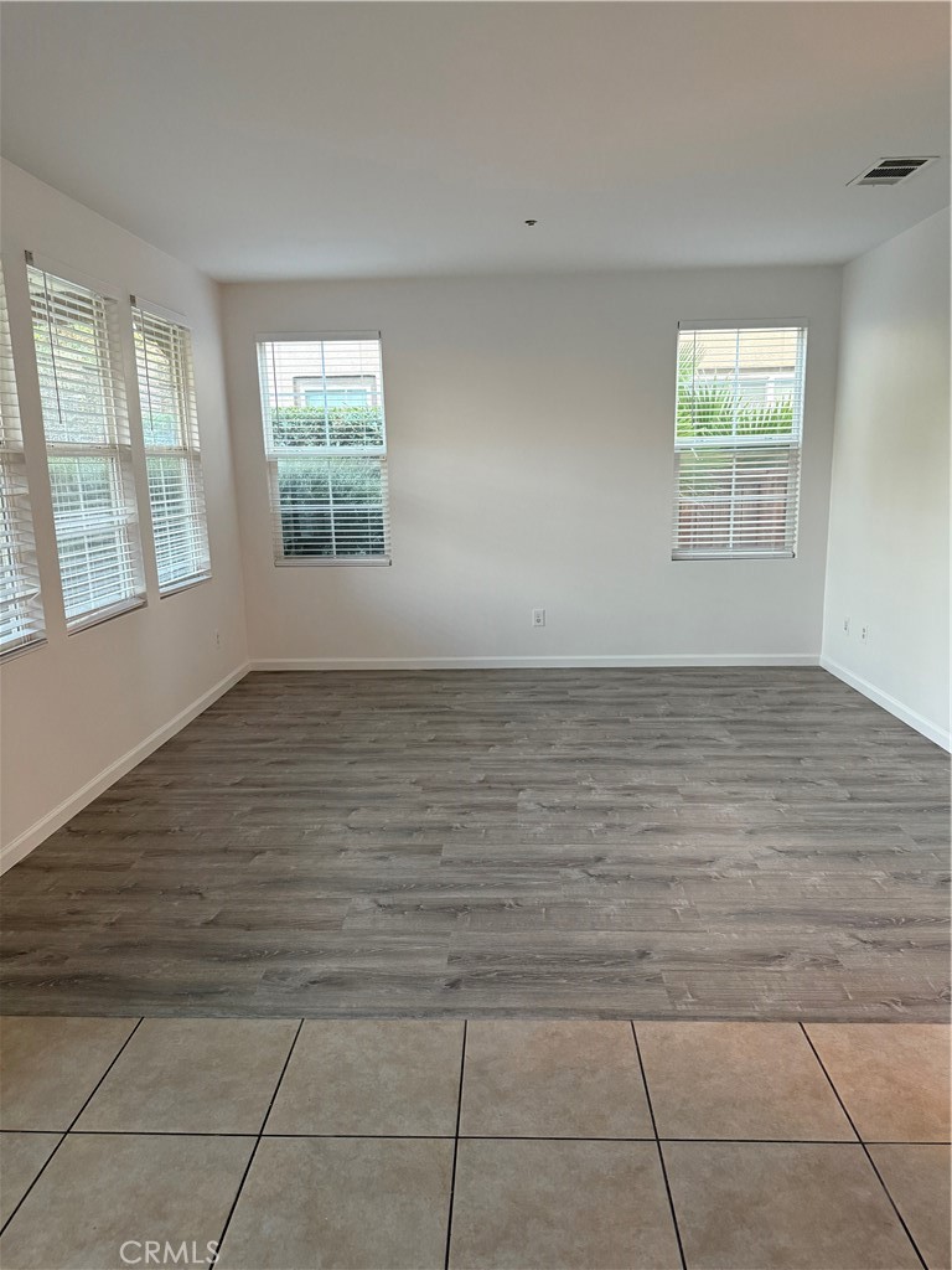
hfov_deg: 56.8
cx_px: 476
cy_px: 635
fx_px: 880
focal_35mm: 24
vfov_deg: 71.6
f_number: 1.78
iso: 400
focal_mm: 6.76
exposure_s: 1/60
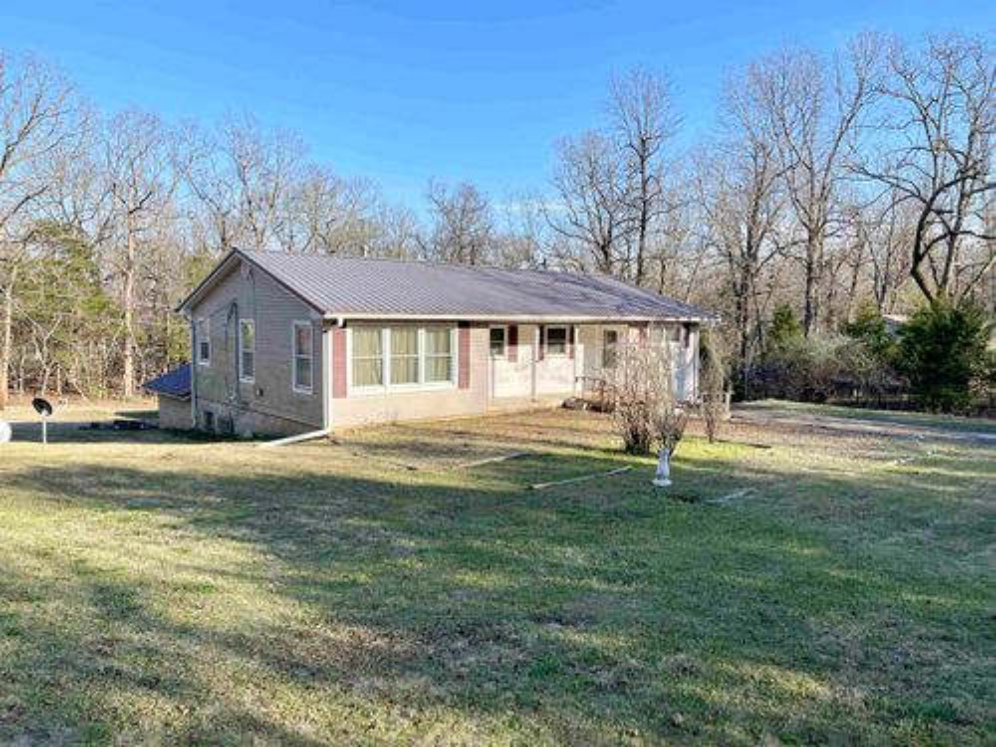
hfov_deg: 69.4
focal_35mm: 25
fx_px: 719
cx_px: 498
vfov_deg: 54.9
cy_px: 374
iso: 32
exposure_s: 1/1852
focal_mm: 5.1
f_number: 1.6
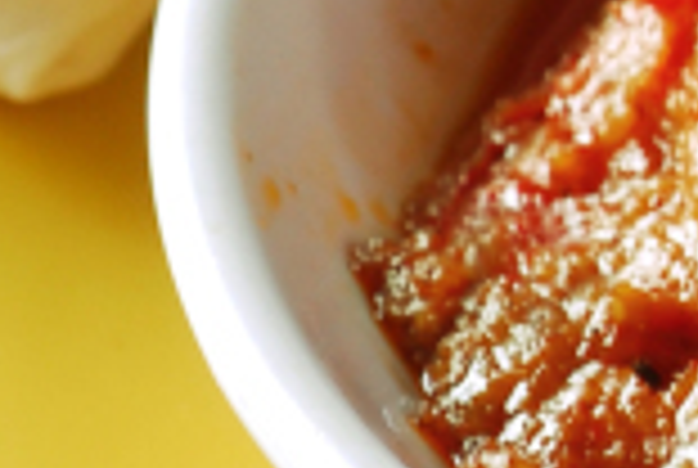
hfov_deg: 3.4
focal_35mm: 594
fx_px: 11539
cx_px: 2031
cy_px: -313
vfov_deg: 2.3
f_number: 9
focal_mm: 60
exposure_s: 1/200
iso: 160
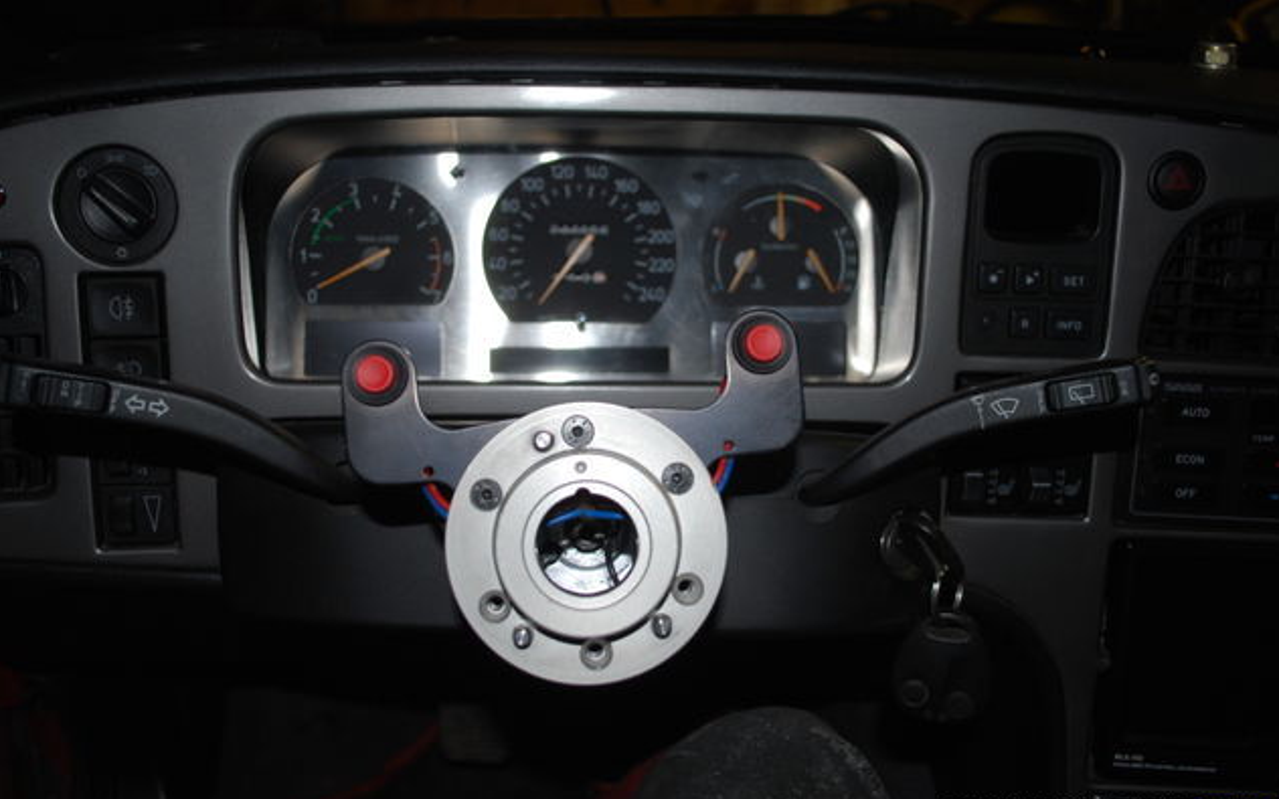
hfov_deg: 61.2
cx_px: 644
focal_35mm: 31
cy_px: 398
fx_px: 1081
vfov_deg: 40.6
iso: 200
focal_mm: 20
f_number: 3.8
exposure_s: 1/60
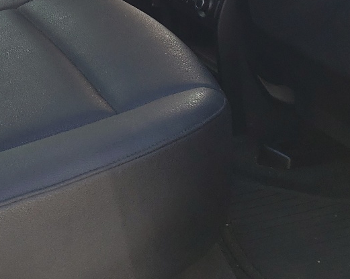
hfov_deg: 23.7
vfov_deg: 18.6
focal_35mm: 78
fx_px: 807
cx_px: 26
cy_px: -57
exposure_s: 1/323
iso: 50
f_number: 1.5
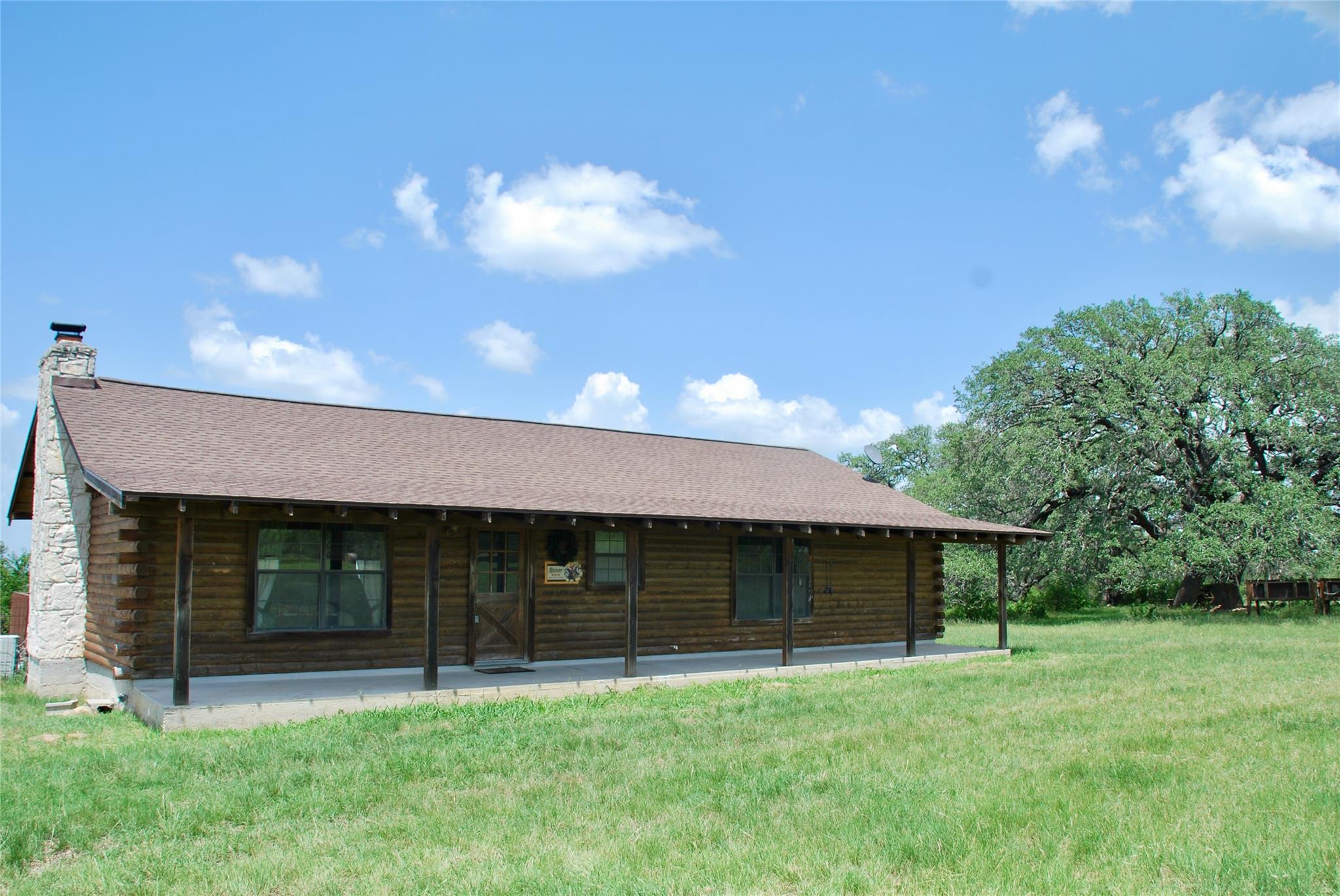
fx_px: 1006
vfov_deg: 48.0
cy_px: 448
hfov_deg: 67.3
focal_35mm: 27
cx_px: 670
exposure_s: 1/200
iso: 100
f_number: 7.1
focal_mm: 18
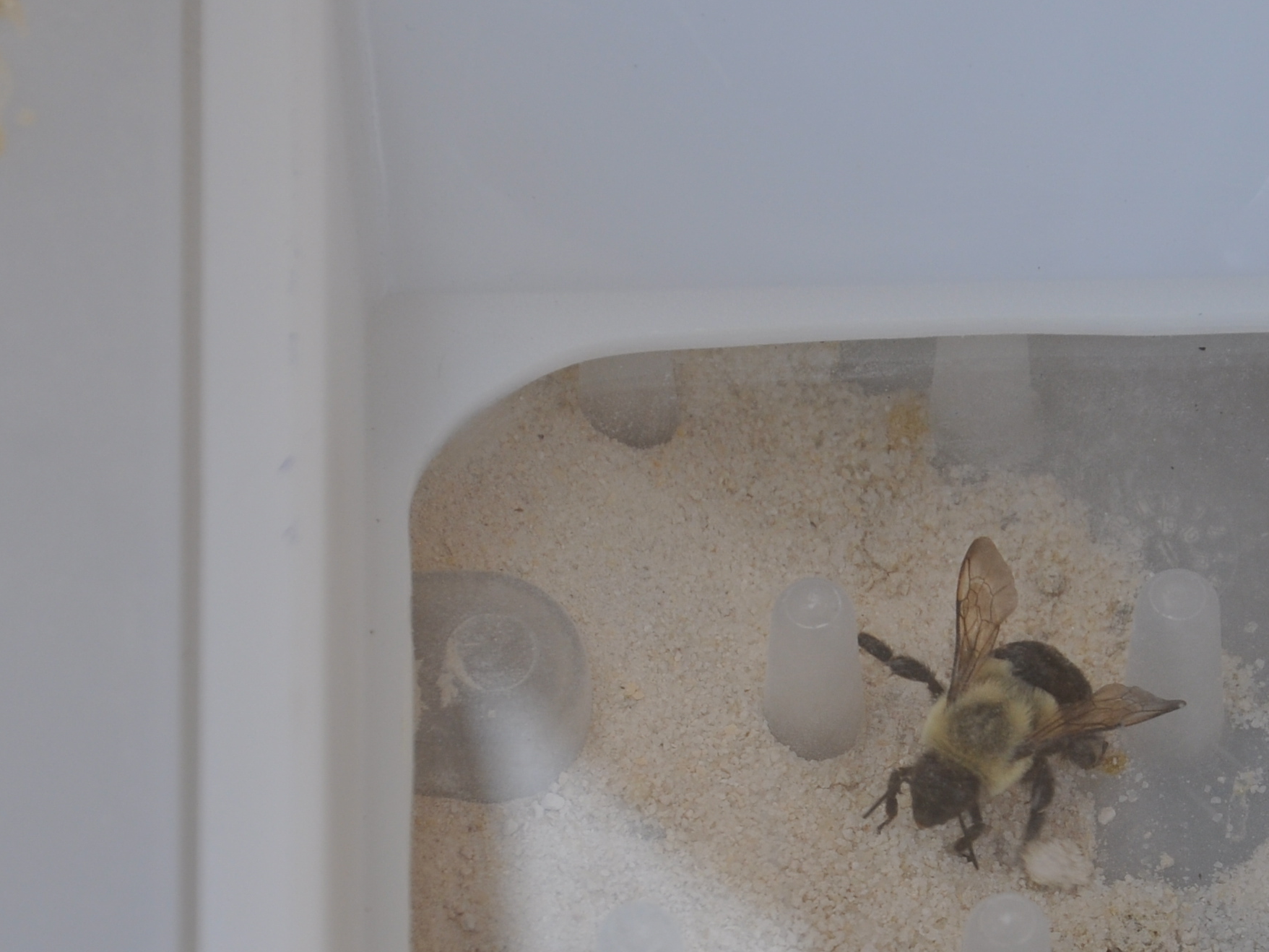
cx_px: 955
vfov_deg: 4.0
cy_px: 794
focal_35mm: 369
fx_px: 13535
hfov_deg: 5.4
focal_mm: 105
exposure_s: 1/250
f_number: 8
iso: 200
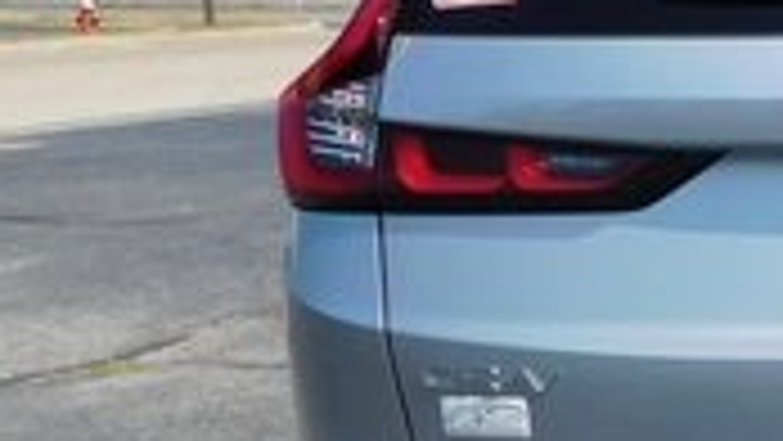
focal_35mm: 92
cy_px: 356
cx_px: 1026
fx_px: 1911
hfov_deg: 21.0
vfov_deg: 13.1
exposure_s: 1/400
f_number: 6
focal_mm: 4
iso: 125
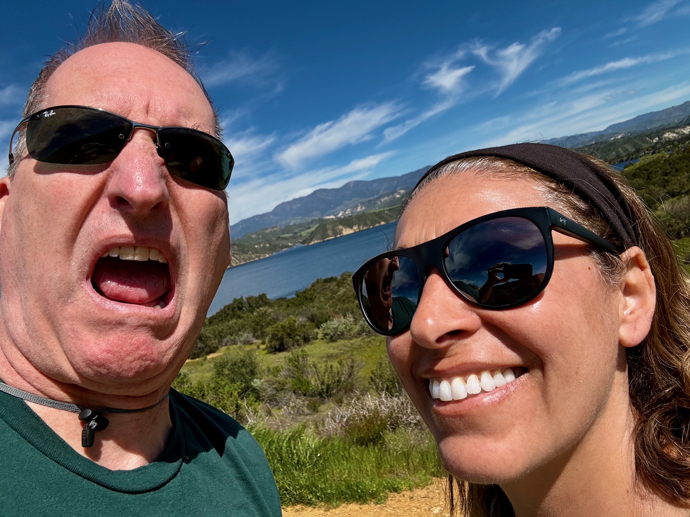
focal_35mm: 23
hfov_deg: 73.9
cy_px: 258
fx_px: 458
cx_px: 345
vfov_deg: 58.9
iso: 25
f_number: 1.9
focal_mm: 2.69
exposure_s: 1/1458
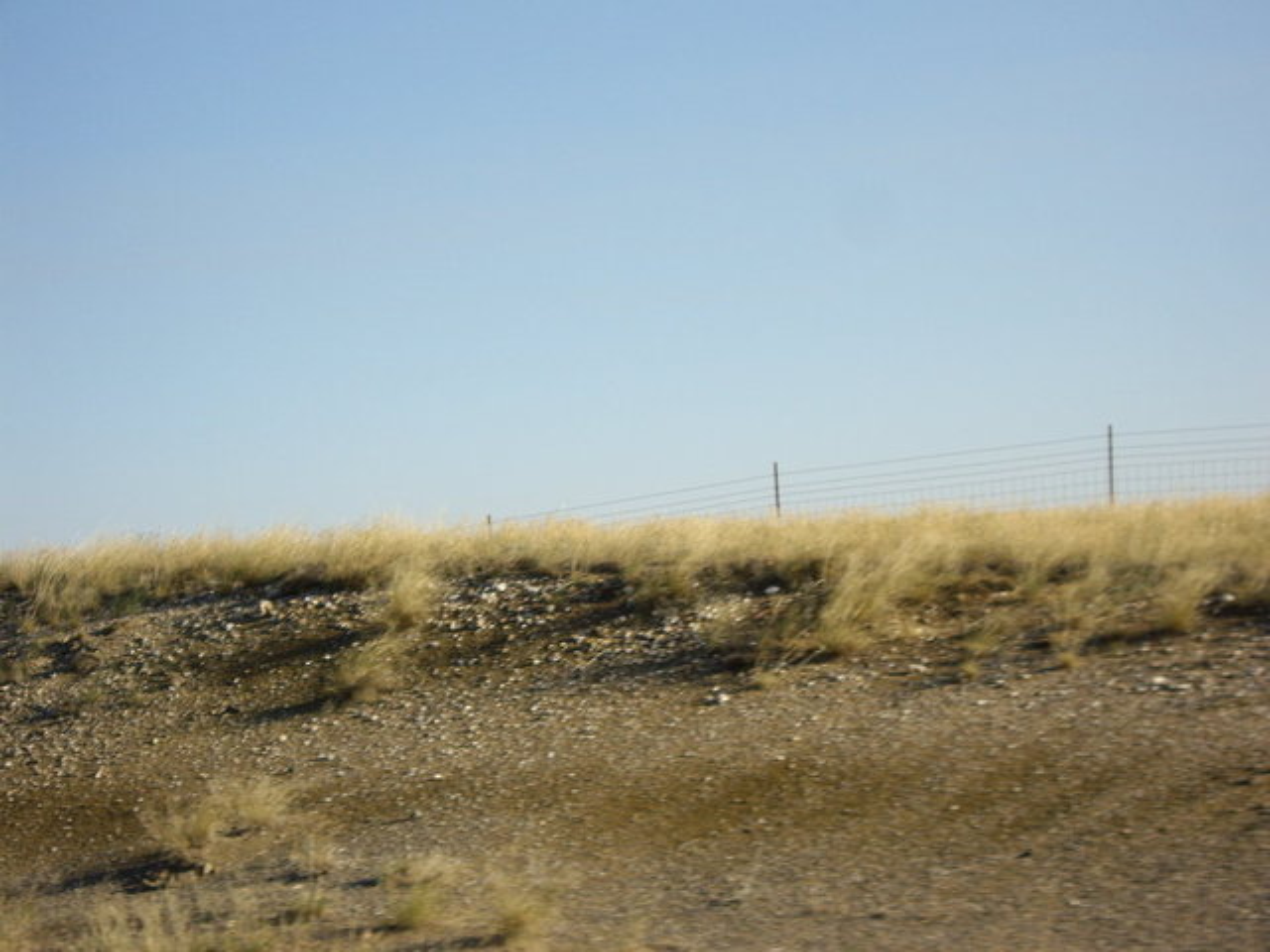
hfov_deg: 17.3
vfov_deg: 13.0
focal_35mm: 114
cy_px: 476
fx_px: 4182
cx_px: 635
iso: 100
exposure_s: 1/400
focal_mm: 18.6
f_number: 5.2
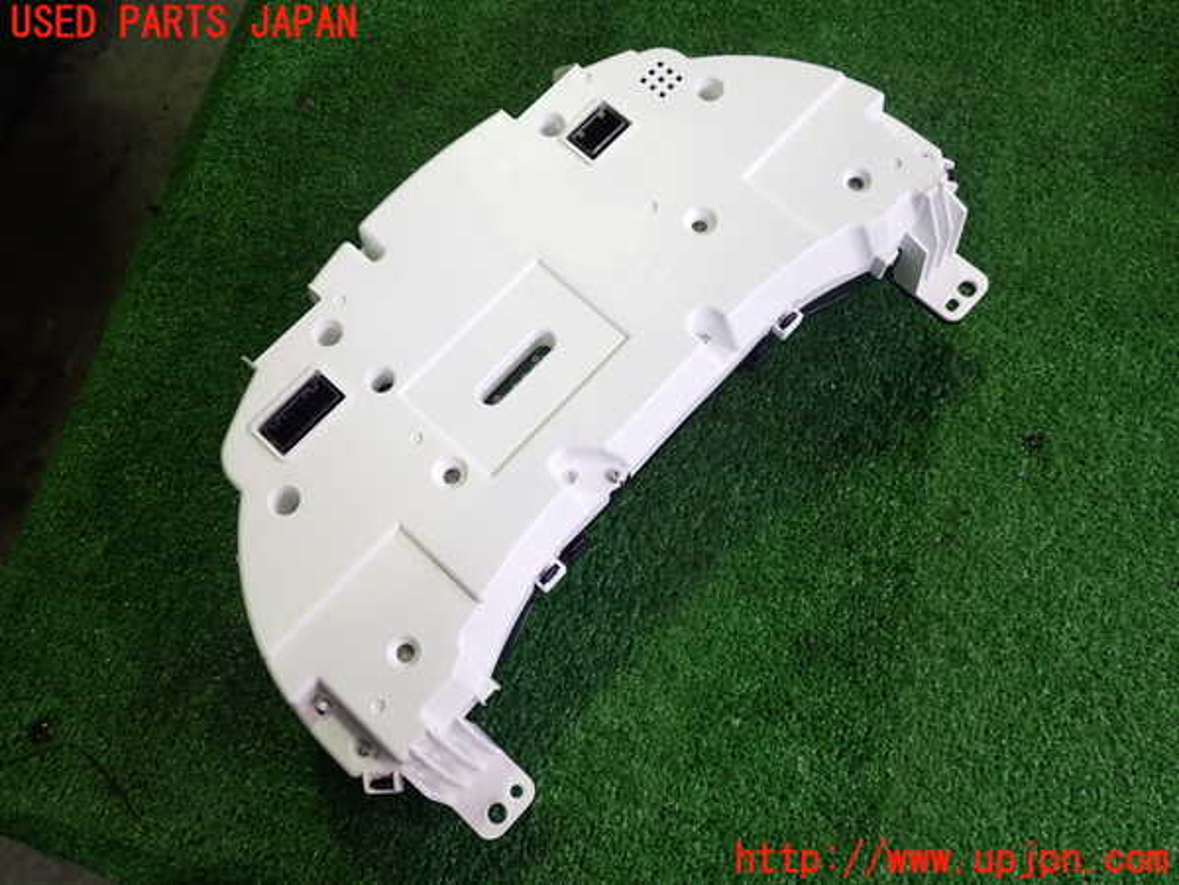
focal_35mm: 30
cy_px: 442
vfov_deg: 46.8
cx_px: 590
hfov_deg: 60.0
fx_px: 1022
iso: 200
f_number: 2.3
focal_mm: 5.4
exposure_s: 1/60
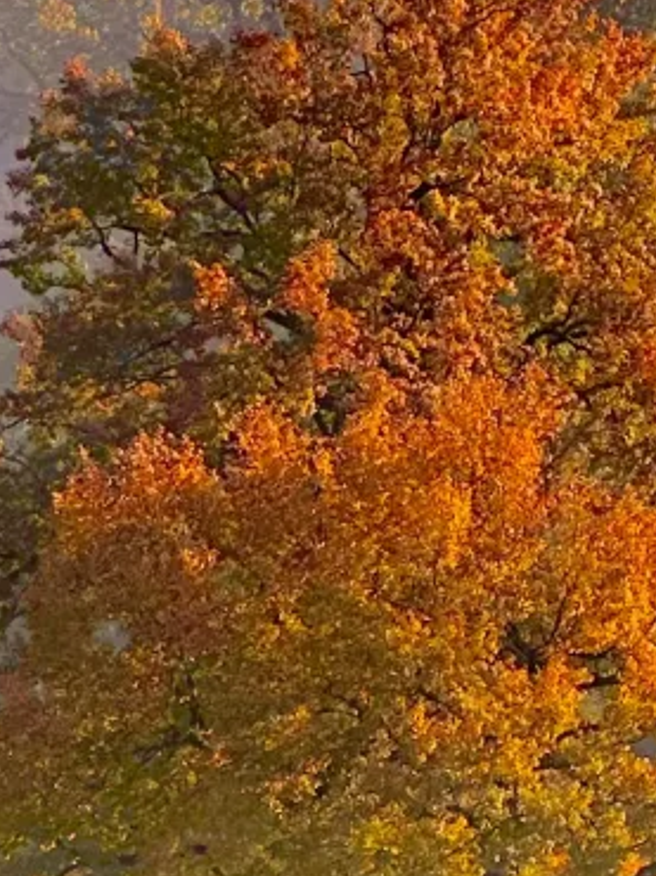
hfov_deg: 4.9
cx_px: 1184
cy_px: 1319
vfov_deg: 6.5
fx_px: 7589
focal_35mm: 300
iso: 32
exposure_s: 1/419
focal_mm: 9
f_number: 2.8
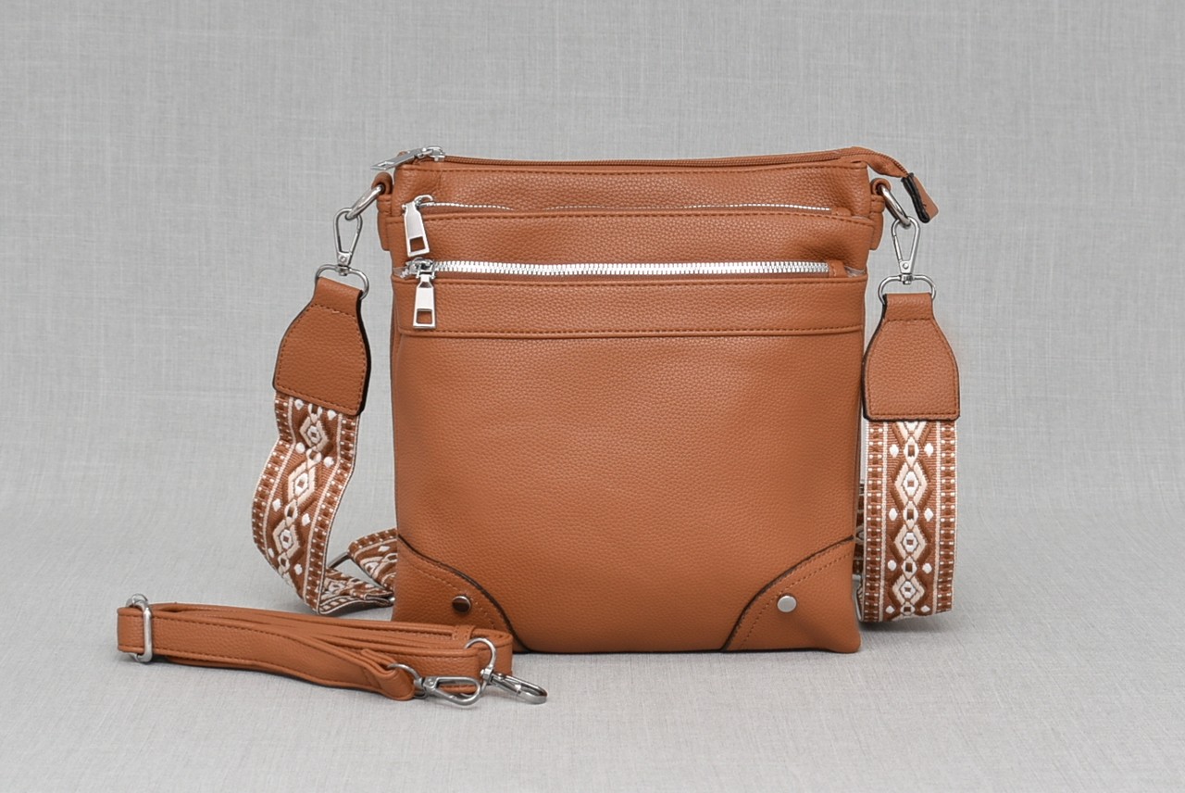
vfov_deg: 28.1
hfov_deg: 41.1
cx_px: 592
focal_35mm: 48
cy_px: 396
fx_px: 1581
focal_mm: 32
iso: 100
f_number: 5.6
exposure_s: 1/60
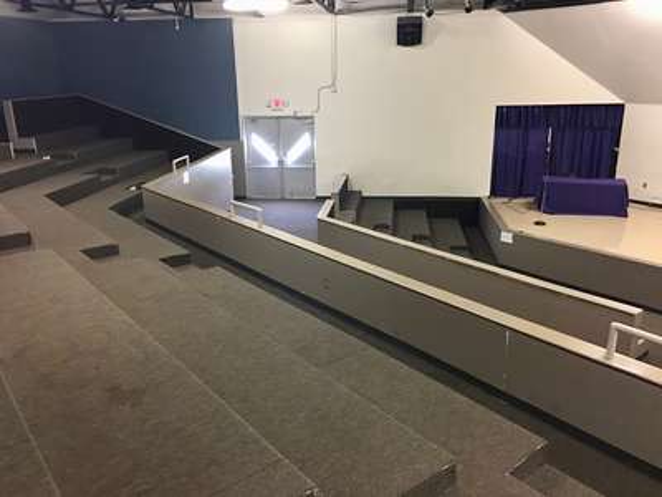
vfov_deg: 48.2
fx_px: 555
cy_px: 248
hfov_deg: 61.7
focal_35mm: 29
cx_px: 331
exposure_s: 1/4
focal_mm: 4.15
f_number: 2.2
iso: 50
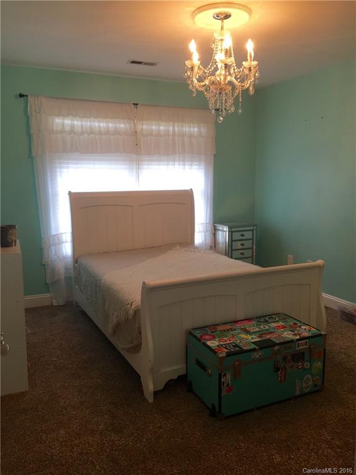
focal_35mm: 29
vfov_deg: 61.7
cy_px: 238
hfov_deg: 48.2
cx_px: 178
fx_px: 398
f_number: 2.2
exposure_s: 1/40
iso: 32
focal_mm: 4.15
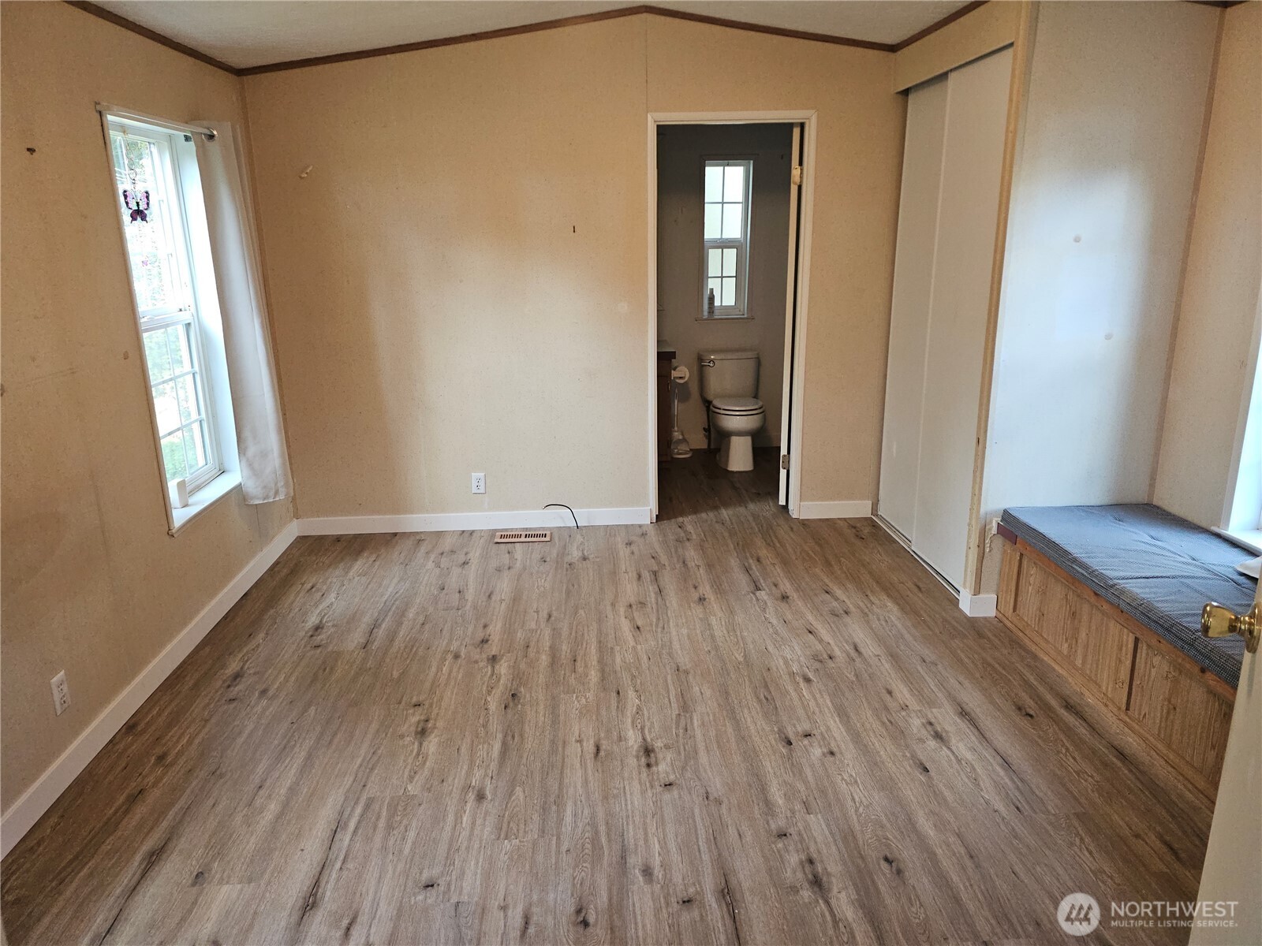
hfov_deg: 73.9
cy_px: 473
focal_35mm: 23
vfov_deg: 58.9
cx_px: 631
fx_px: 839
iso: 250
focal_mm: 6.3
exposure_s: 1/120
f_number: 1.7
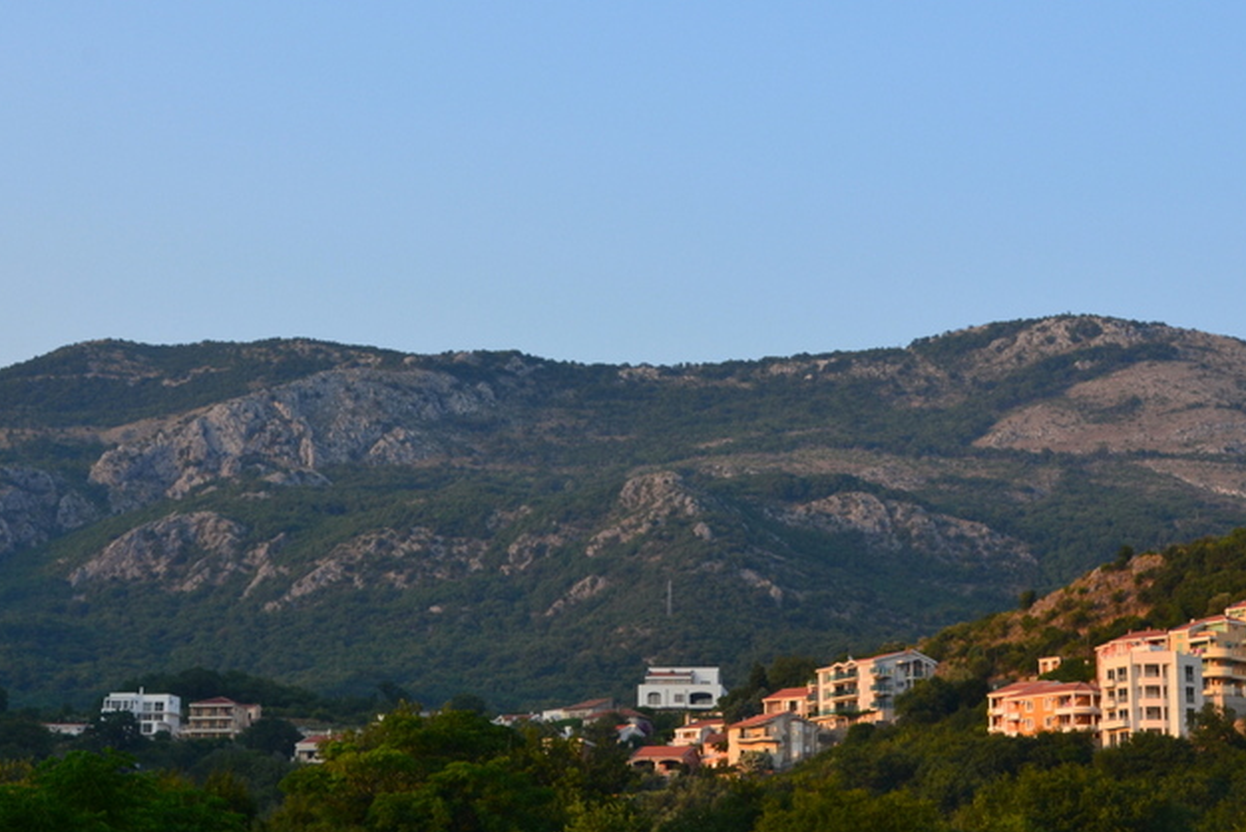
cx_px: 605
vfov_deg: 19.7
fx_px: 2389
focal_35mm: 69
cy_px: 374
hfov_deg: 29.2
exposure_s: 1/160
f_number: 9
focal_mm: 36
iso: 400
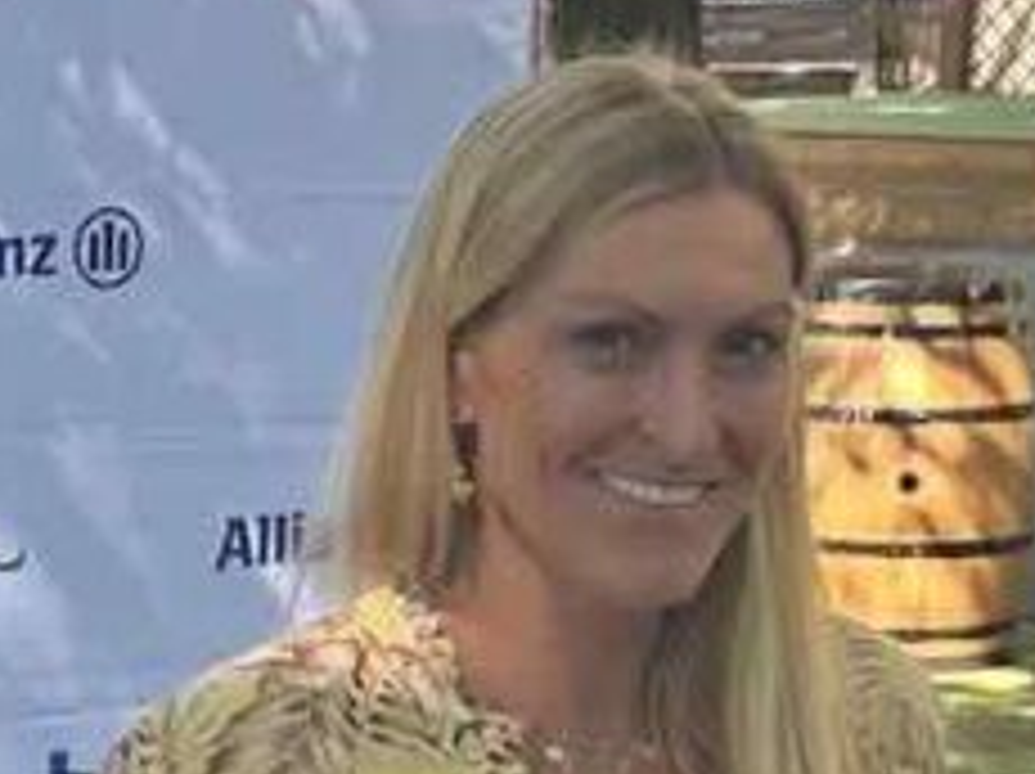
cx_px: -198
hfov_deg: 16.3
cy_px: 585
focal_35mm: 116
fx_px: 3465
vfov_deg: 12.7
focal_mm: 5.7
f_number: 1.5
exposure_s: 1/208
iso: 50
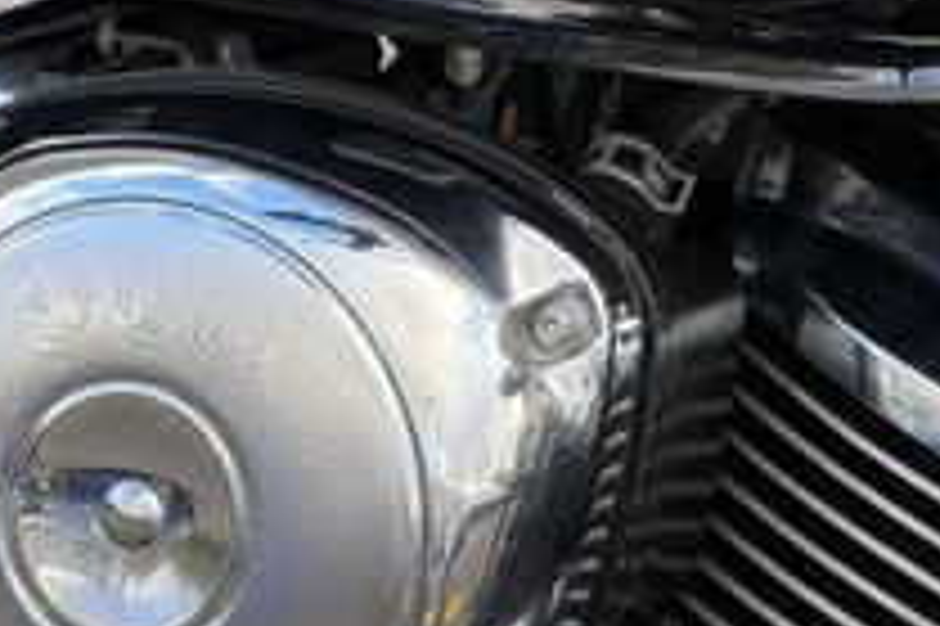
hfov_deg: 5.4
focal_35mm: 383
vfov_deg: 3.6
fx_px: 9992
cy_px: -252
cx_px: 589
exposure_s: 1/99
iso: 80
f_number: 2.8
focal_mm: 15.66
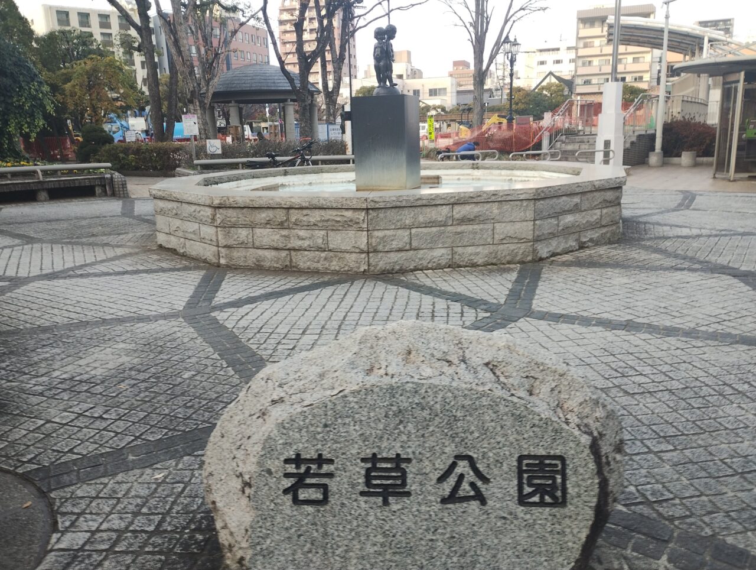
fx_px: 612
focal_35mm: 28
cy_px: 285
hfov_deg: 63.4
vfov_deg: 49.9
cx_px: 378
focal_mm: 4.27
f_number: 1.8
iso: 291
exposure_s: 1/100
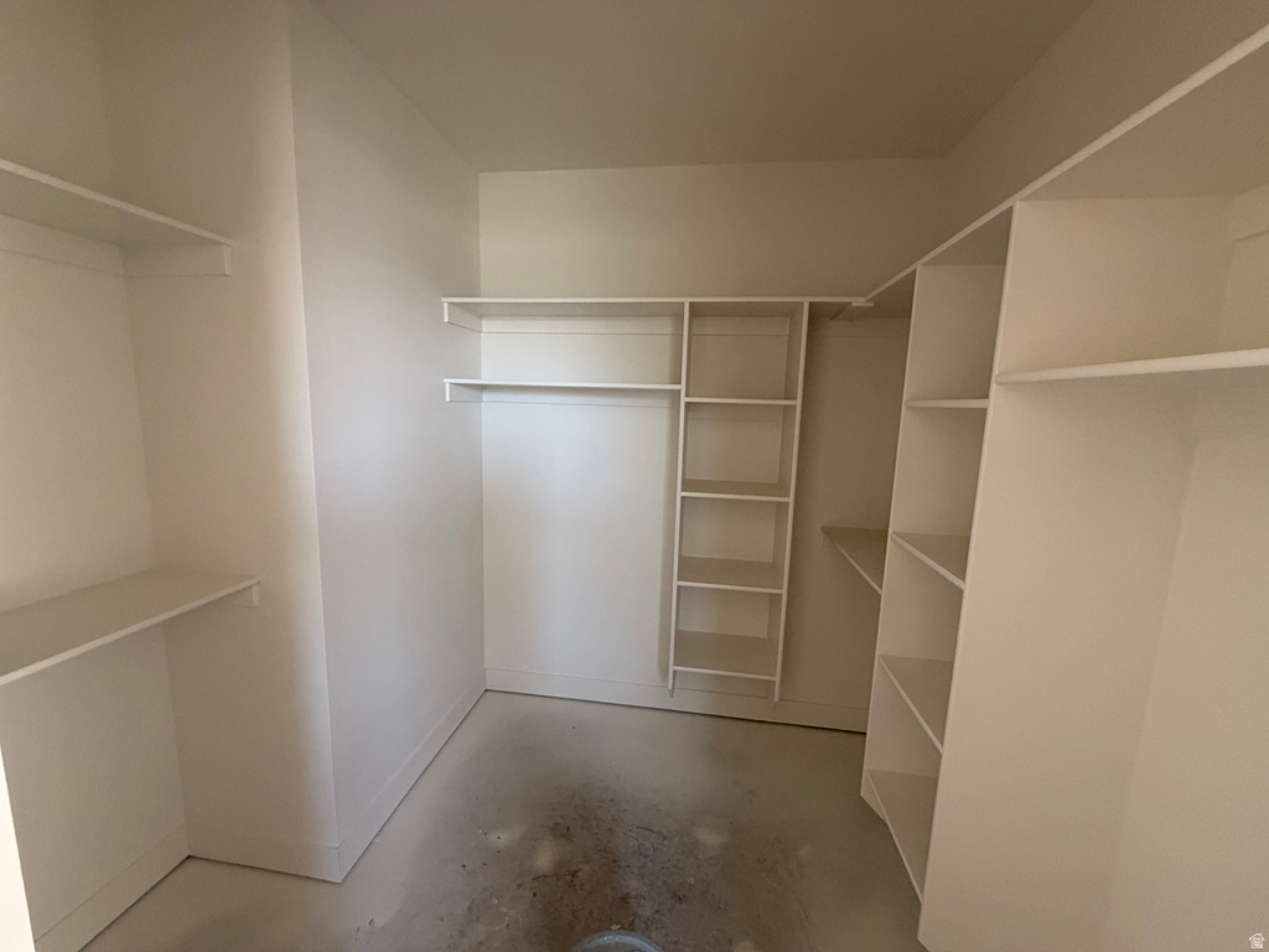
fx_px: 513
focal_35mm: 14
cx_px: 634
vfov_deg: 85.7
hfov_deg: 102.1
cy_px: 476
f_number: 2.2
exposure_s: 1/81
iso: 320
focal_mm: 2.22
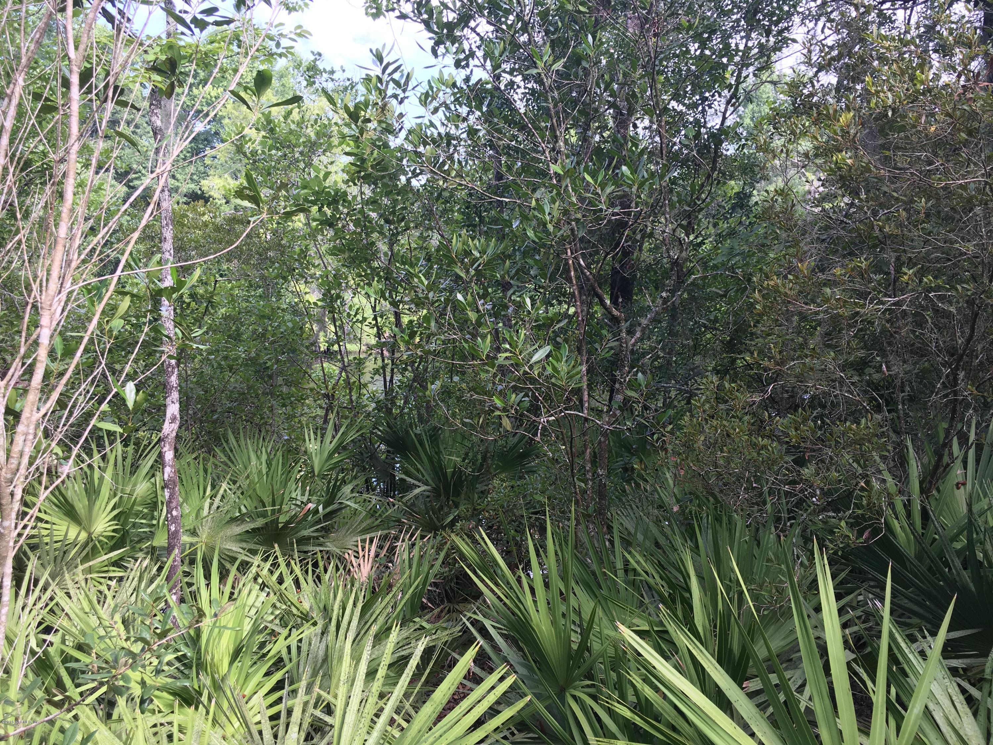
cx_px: 496
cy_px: 372
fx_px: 832
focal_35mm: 29
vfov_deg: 48.2
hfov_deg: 61.7
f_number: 2.2
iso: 25
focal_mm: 4.15
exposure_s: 1/120
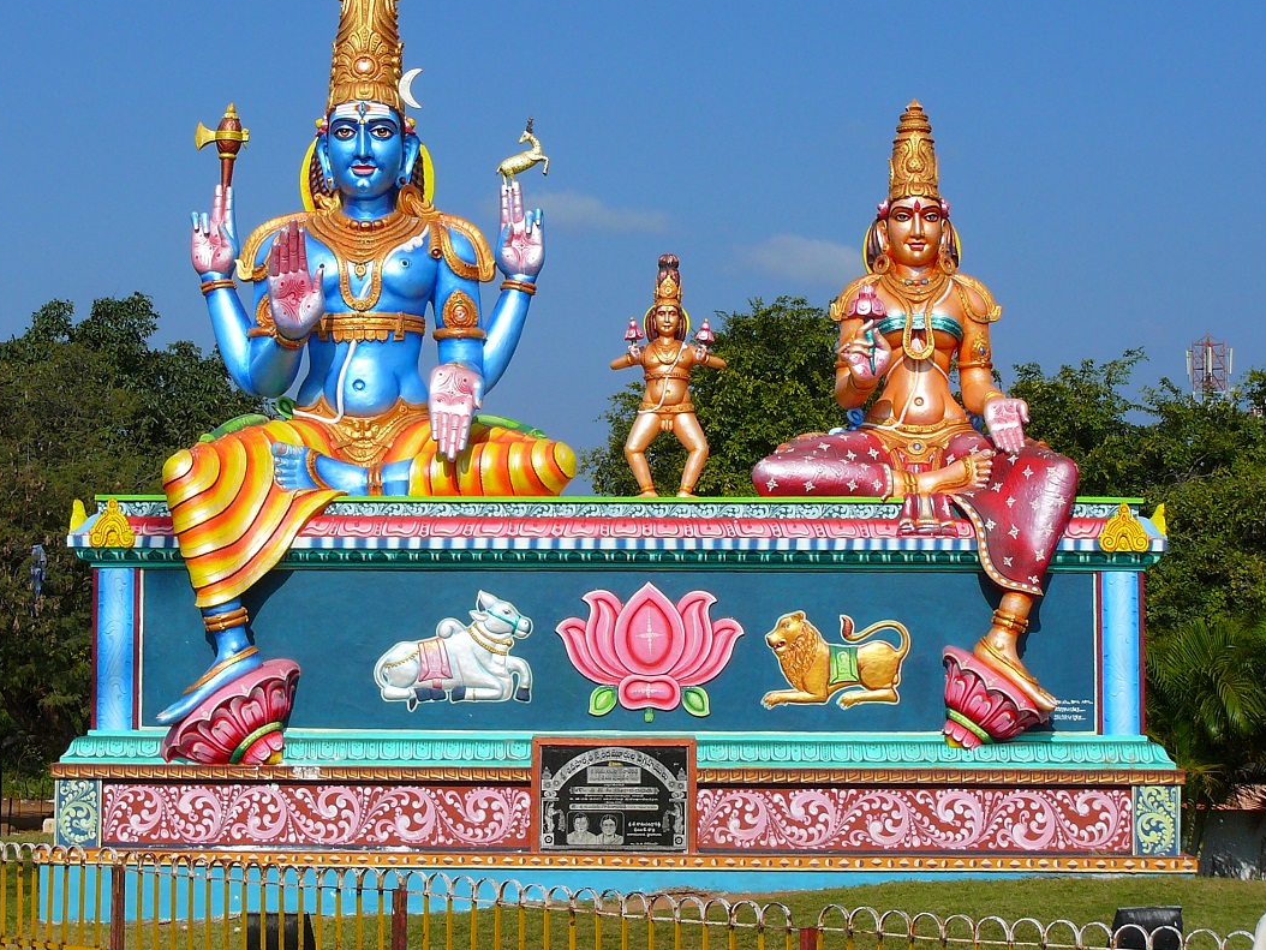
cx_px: 589
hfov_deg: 26.3
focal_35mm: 74
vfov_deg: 19.9
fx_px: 2707
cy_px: 465
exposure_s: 1/500
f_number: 6.3
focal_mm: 9.7
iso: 80
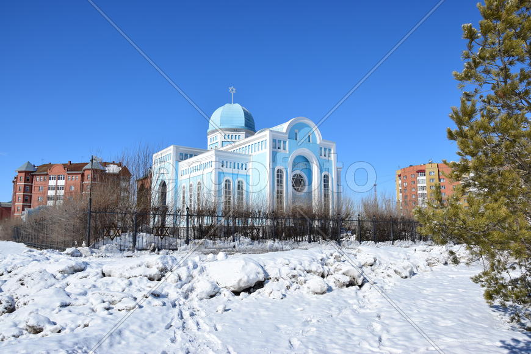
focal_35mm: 27
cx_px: 266
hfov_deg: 67.4
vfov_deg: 47.9
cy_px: 177
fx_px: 398
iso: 100
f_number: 9
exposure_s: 1/320
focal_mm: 18
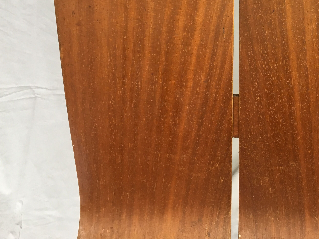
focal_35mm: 45
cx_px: 221
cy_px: 69
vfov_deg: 31.8
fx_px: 415
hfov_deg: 41.3
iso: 80
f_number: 2.2
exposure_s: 1/33
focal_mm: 4.15
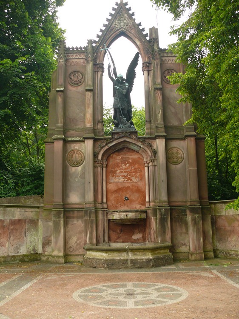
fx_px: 341
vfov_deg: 50.2
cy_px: 160
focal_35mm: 37
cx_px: 120
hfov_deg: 38.6
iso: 100
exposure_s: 1/100
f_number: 3.2
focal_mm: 7.7
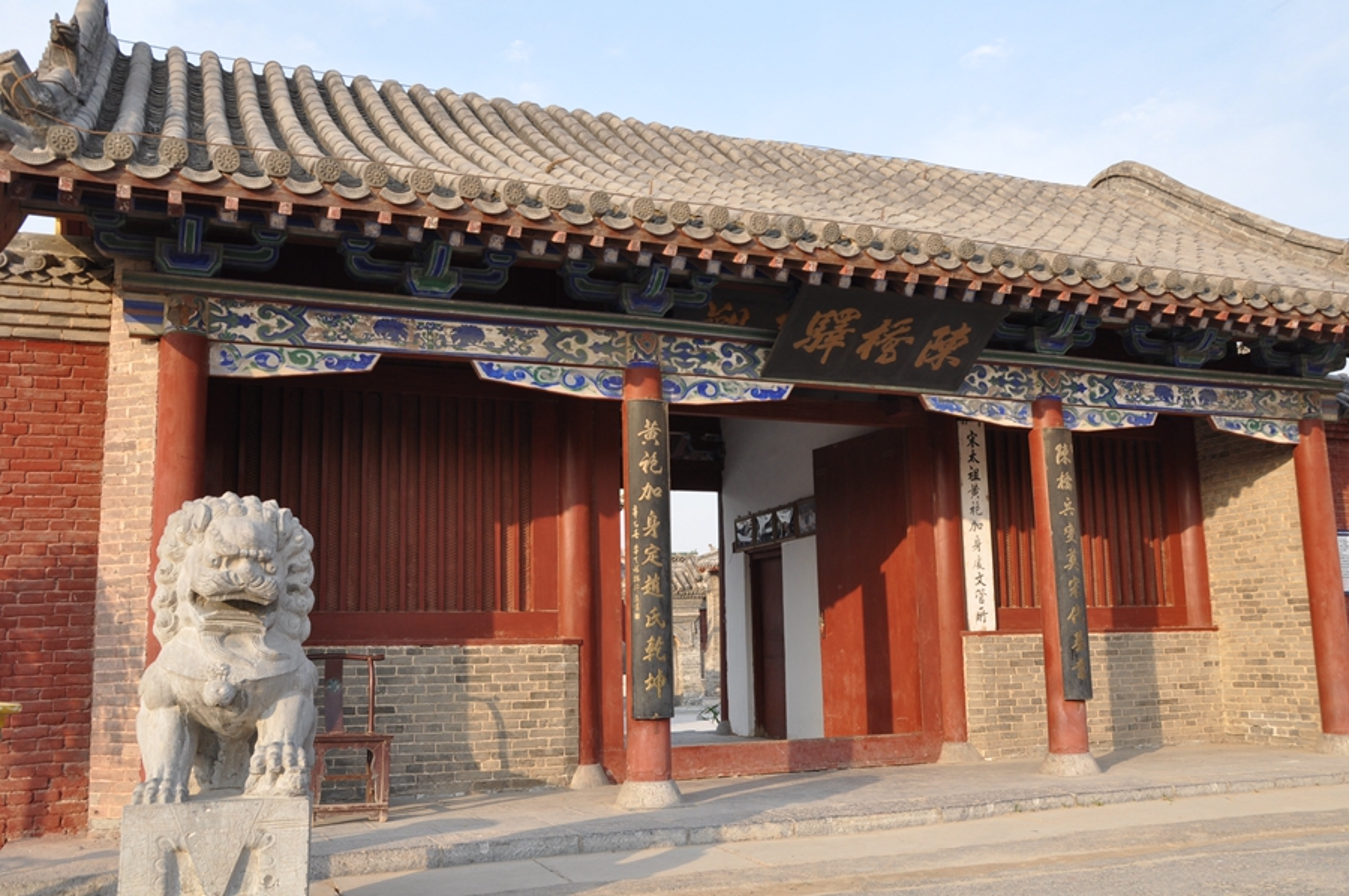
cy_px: 448
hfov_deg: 57.3
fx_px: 1235
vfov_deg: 39.9
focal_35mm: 33
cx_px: 674
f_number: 10
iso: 200
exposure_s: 1/100
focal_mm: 22
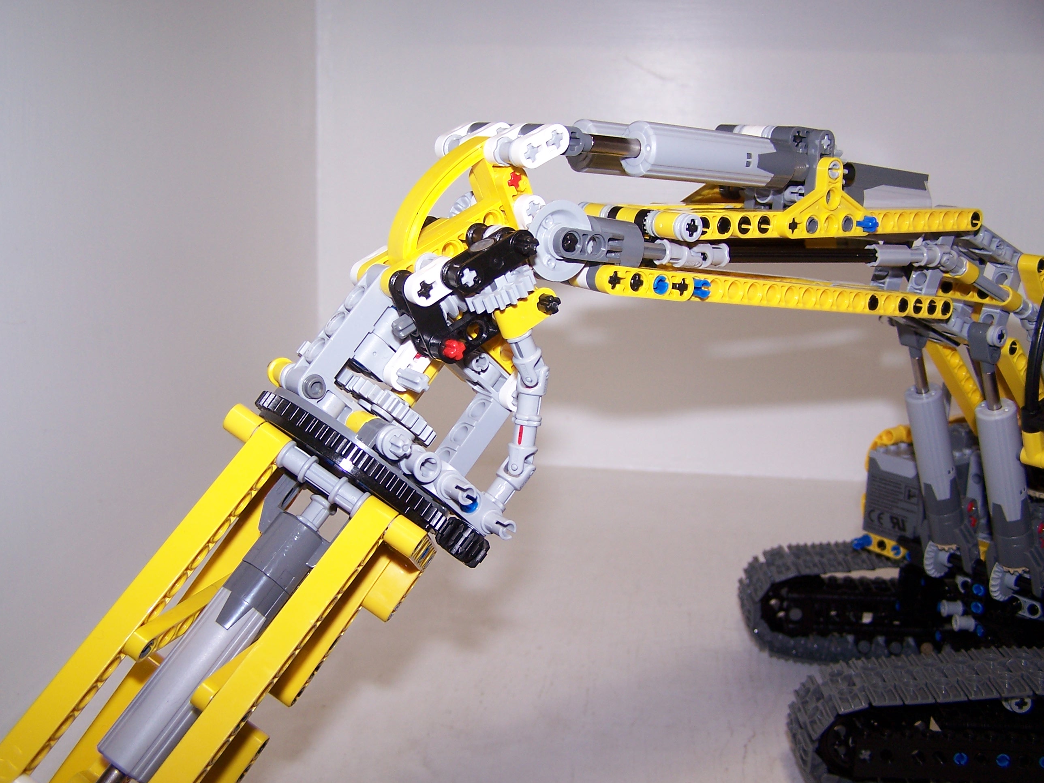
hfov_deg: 49.0
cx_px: 522
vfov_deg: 37.7
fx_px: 1146
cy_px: 392
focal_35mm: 38
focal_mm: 6.3
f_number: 2.8
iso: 80
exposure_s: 1/60
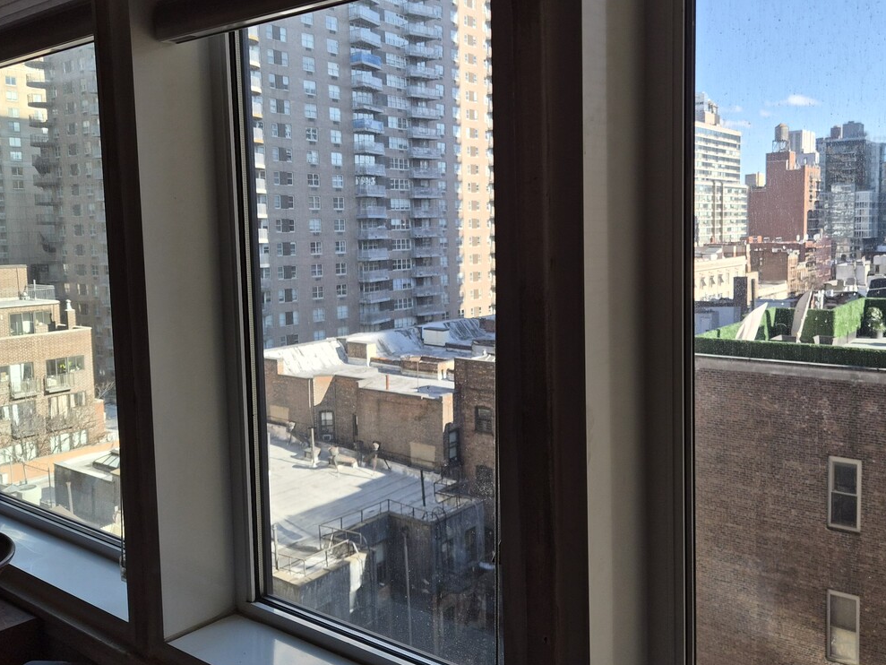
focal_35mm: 31
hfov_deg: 58.2
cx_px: 488
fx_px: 794
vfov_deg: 45.4
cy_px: 304
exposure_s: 1/1248
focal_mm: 5.4
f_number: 1.8
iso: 80
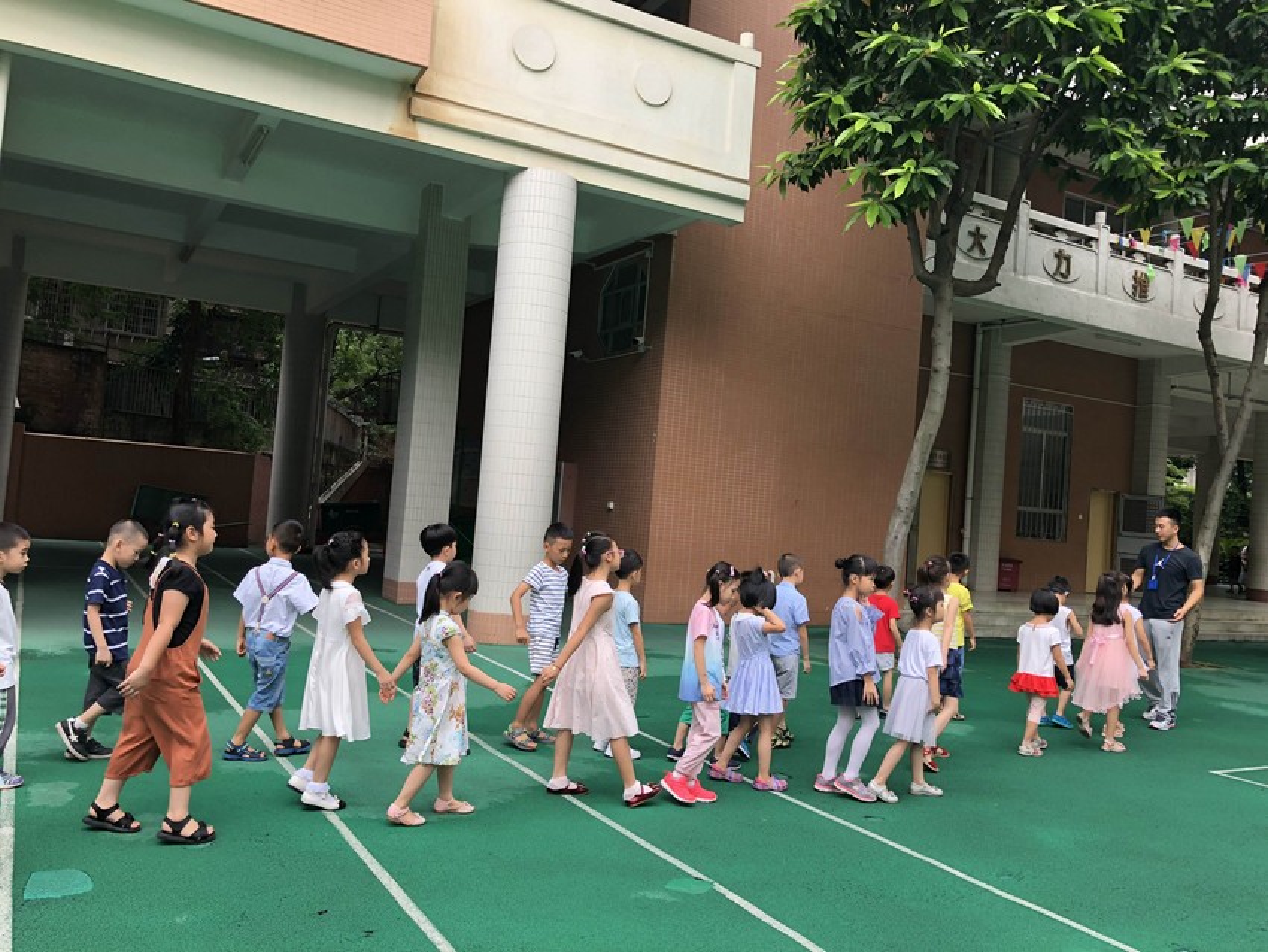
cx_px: 634
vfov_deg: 49.8
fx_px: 1026
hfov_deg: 63.4
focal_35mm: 28
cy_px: 476
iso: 25
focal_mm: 3.99
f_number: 1.8
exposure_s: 1/120
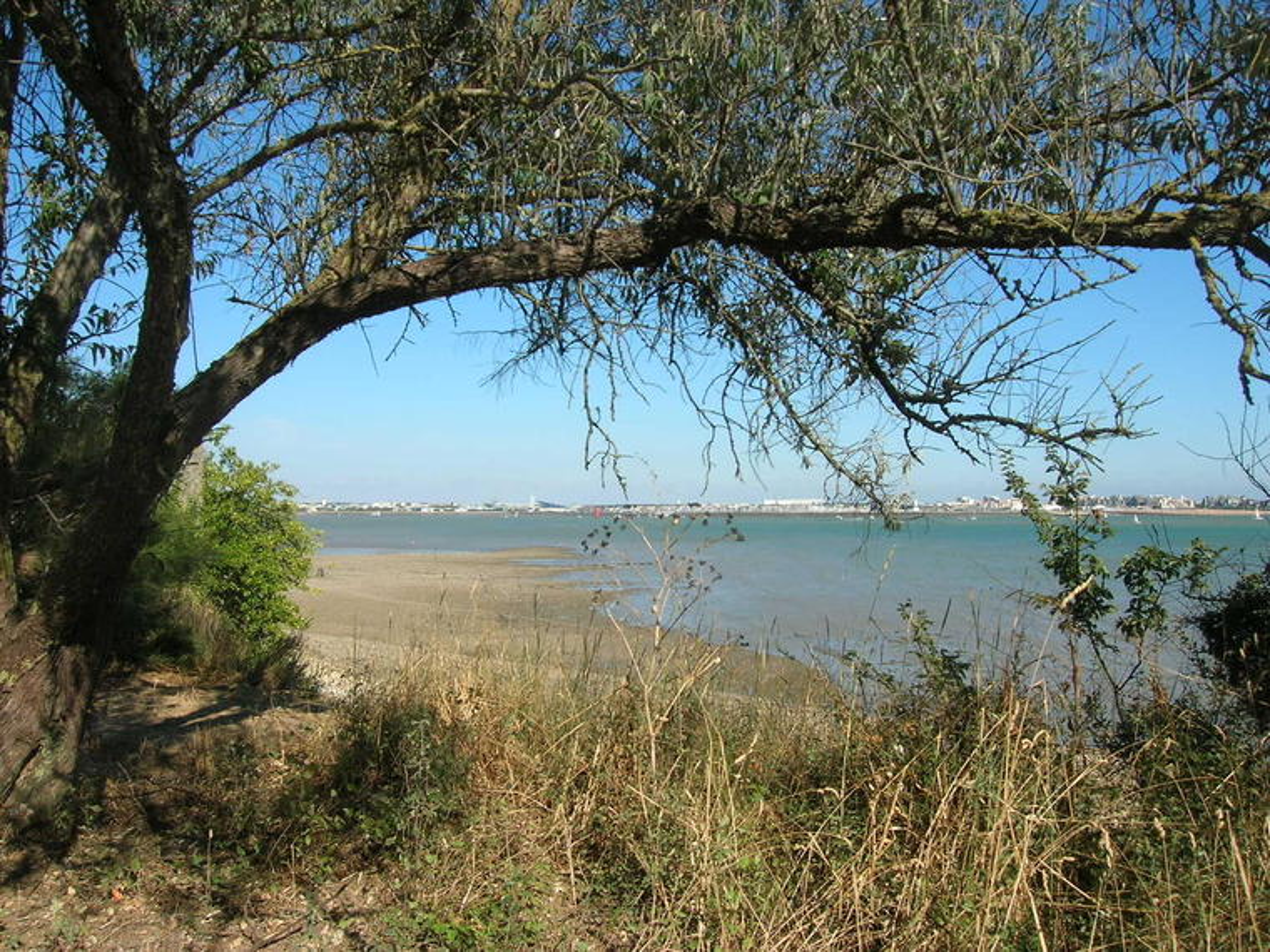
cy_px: 476
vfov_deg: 41.8
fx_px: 1247
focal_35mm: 34
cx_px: 635
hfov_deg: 54.0
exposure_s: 1/412
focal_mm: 5.7
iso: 50
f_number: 4.9
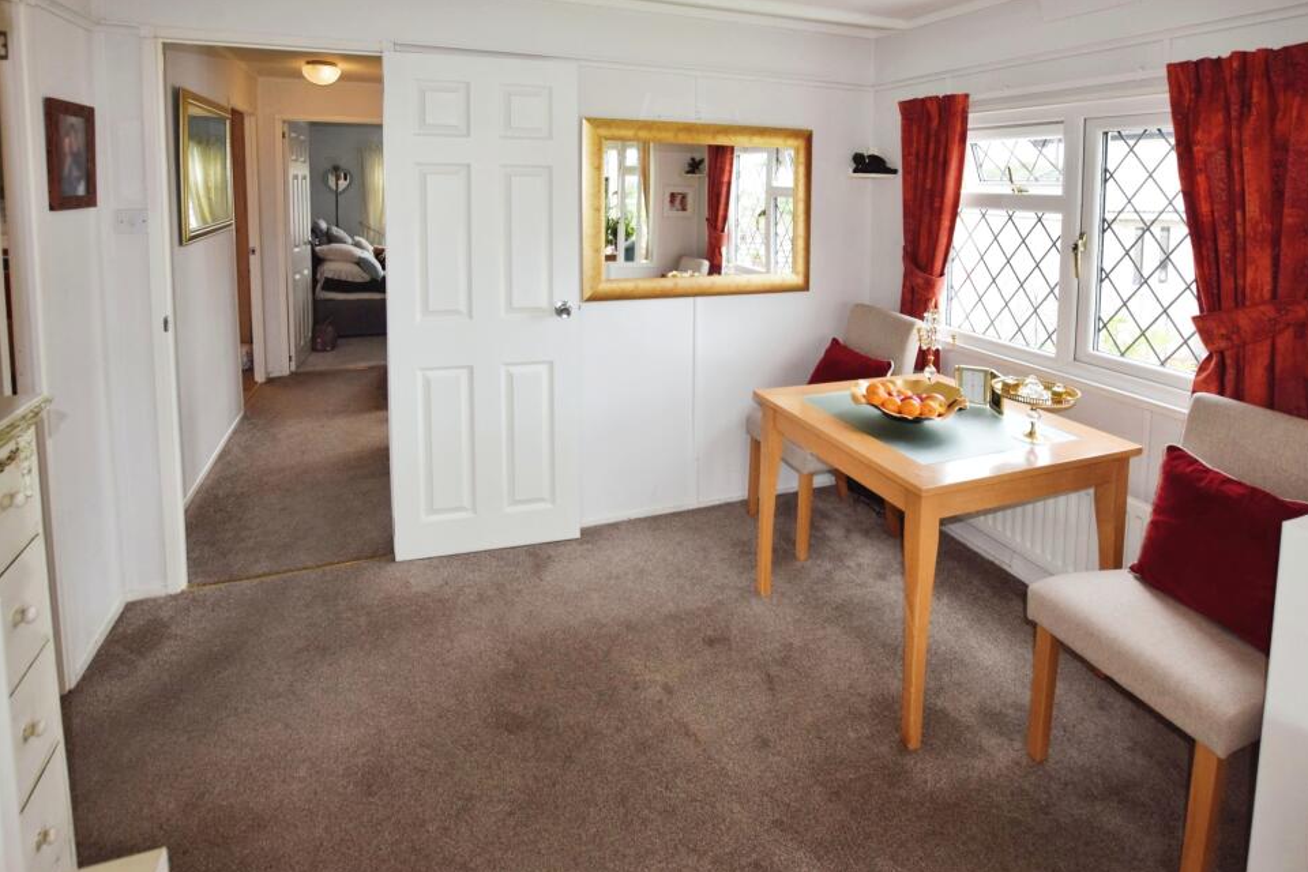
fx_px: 581
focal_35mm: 16
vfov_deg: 73.7
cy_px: 416
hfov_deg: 96.7
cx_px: 651
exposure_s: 1/125
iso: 450
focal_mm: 10
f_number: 5.6
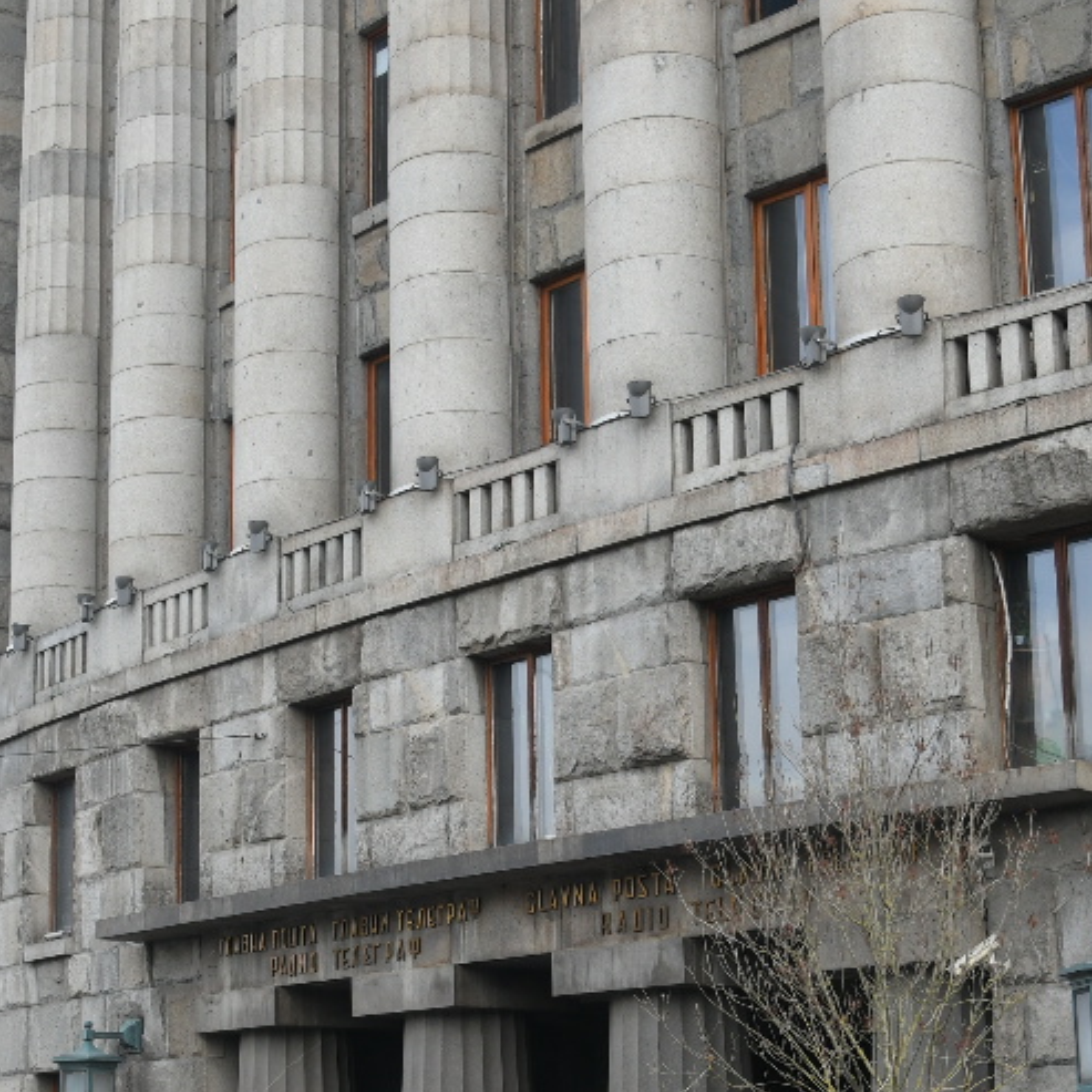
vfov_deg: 25.5
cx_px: 496
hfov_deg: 25.7
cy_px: 800
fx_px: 2391
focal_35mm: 67
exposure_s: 1/320
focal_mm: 24
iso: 400
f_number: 5.6
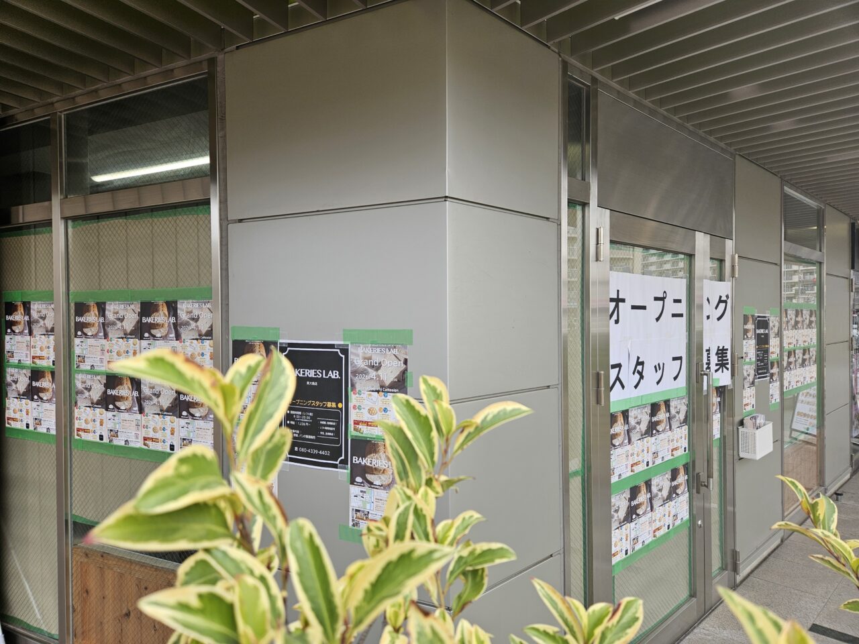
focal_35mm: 23
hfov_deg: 73.9
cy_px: 322
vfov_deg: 58.9
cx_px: 430
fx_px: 571
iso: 25
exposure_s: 1/152
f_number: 1.8
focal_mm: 5.4
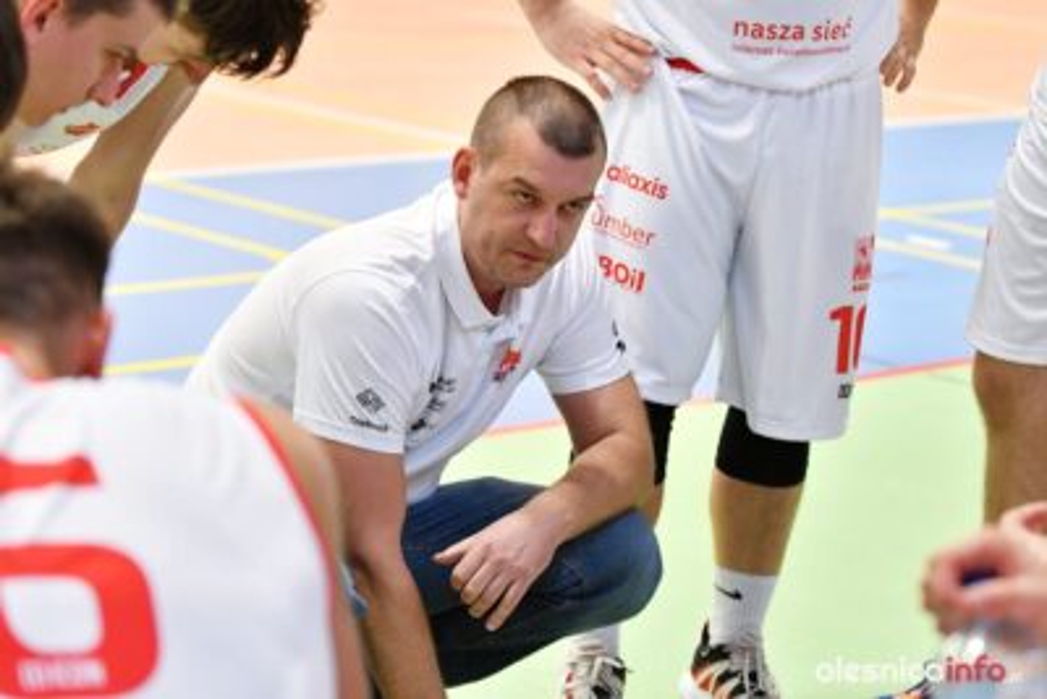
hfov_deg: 19.4
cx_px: 524
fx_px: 3055
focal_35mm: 105
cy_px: 350
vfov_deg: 13.1
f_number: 2.8
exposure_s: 1/400
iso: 1600
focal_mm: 70
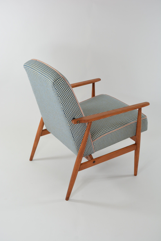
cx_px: 80
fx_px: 301
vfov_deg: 43.6
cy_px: 120
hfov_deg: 29.9
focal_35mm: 45
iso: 400
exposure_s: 1/60
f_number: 8
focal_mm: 30
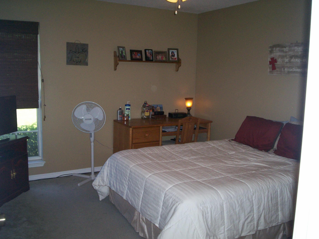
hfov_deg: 51.4
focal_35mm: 36
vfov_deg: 39.7
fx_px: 332
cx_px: 160
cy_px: 120
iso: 140
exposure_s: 1/64
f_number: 4.5
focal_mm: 5.9
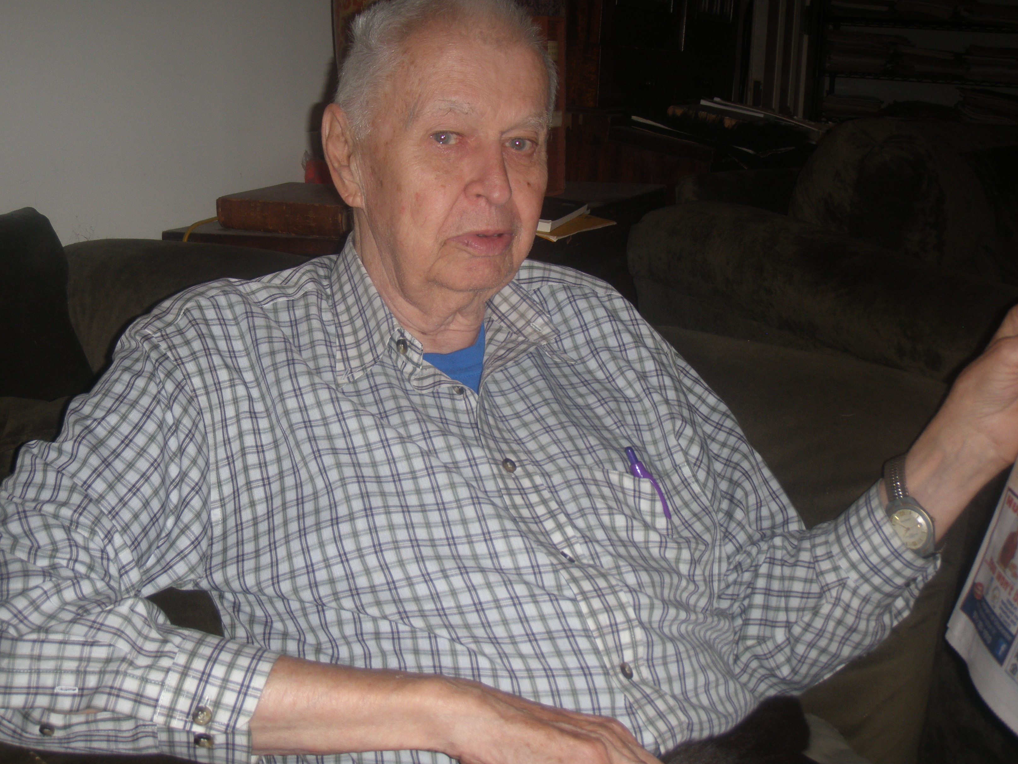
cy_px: 386
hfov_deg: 43.8
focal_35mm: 43
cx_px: 485
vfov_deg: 33.6
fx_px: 1265
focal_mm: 6.7
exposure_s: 1/30
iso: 50
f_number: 3.5
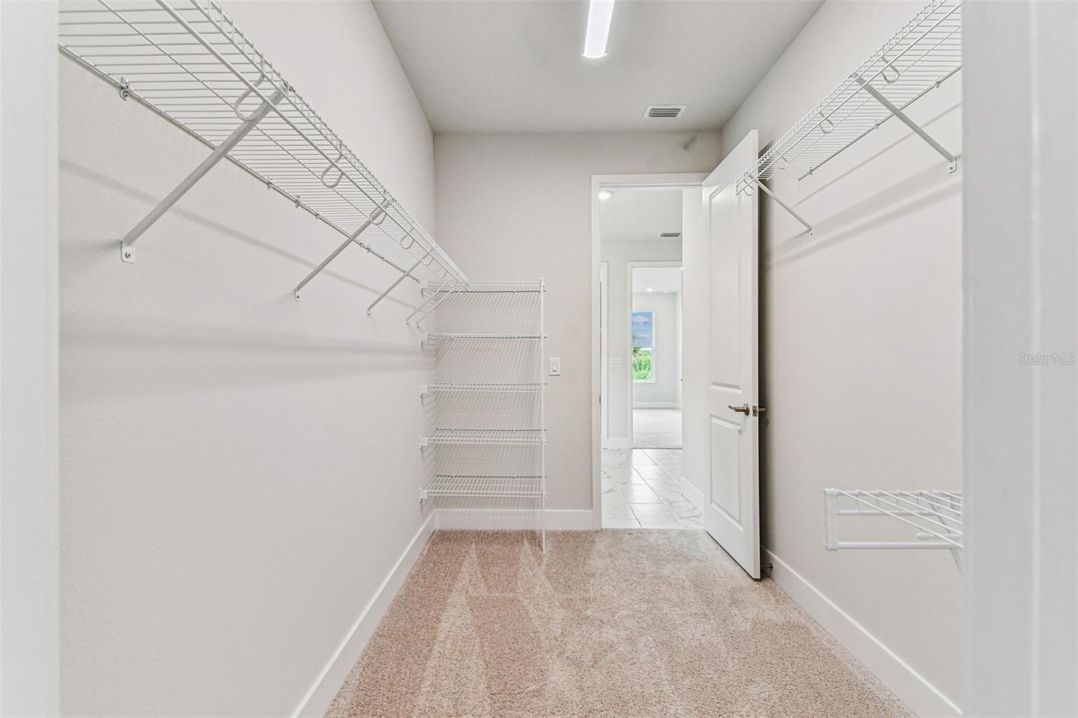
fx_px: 449
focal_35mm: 15
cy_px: 359
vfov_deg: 77.3
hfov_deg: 100.4
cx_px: 539
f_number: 7.1
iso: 800
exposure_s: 1/125
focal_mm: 10
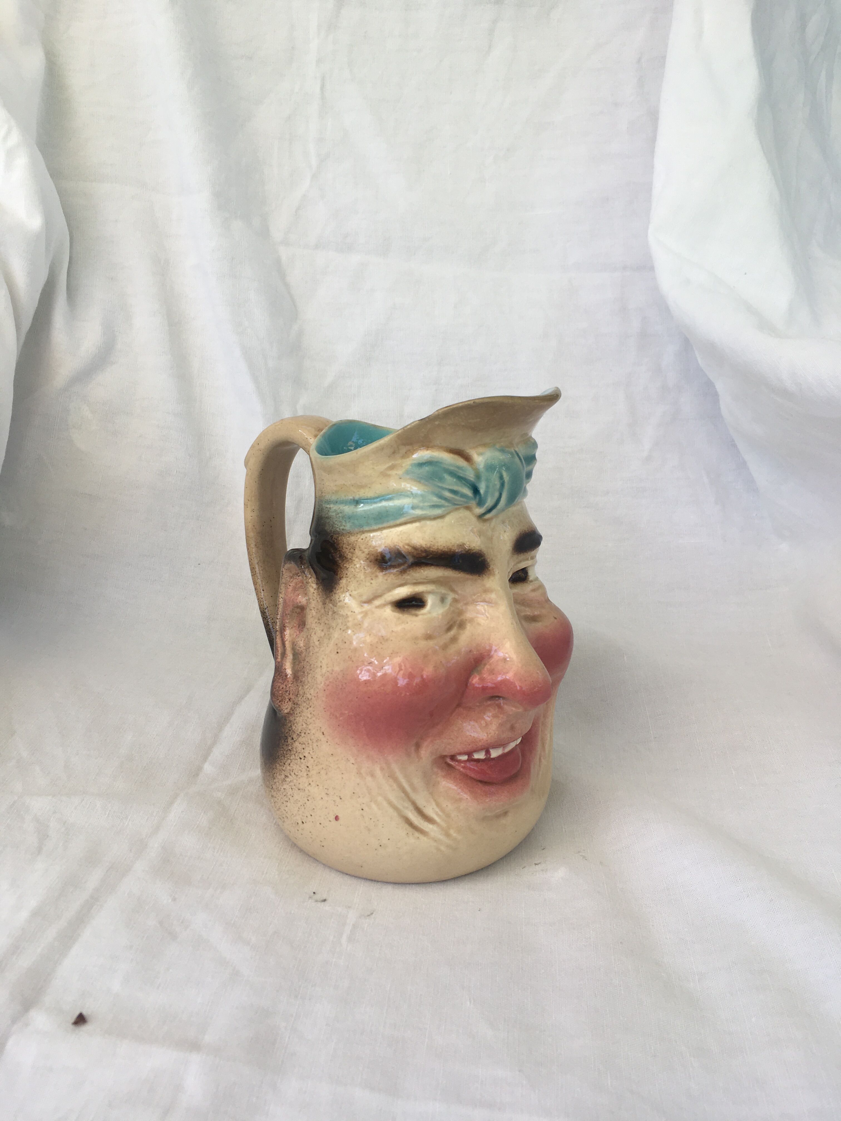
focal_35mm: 29
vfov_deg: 61.7
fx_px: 939
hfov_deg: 48.2
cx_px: 420
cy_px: 560
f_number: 2.2
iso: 25
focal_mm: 4.15
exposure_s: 1/192
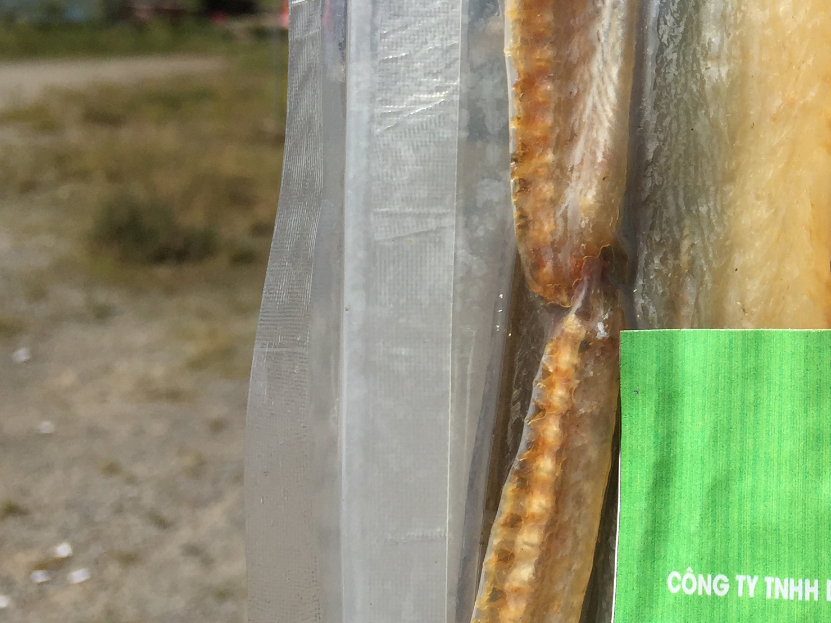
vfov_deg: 22.7
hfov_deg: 28.3
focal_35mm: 64
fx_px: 1536
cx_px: 848
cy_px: 147
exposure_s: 1/3597
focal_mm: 4.15
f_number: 2.2
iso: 32
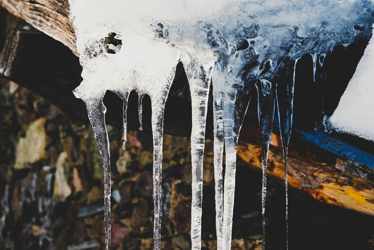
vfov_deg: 16.5
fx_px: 862
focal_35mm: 83
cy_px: 125
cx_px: 187
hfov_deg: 24.5
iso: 200
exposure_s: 1/500
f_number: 7.1
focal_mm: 55
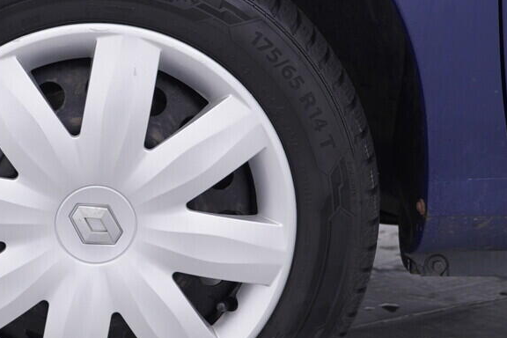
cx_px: 114
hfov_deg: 22.4
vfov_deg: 15.2
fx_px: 1267
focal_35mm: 90
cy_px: 132
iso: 125
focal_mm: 24
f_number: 3.5
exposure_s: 1/60
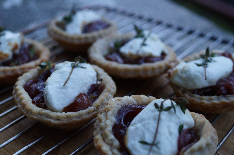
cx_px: 117
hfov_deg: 43.6
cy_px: 78
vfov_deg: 29.8
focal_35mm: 45
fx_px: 292
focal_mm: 30
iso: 1250
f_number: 4
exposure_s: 1/60
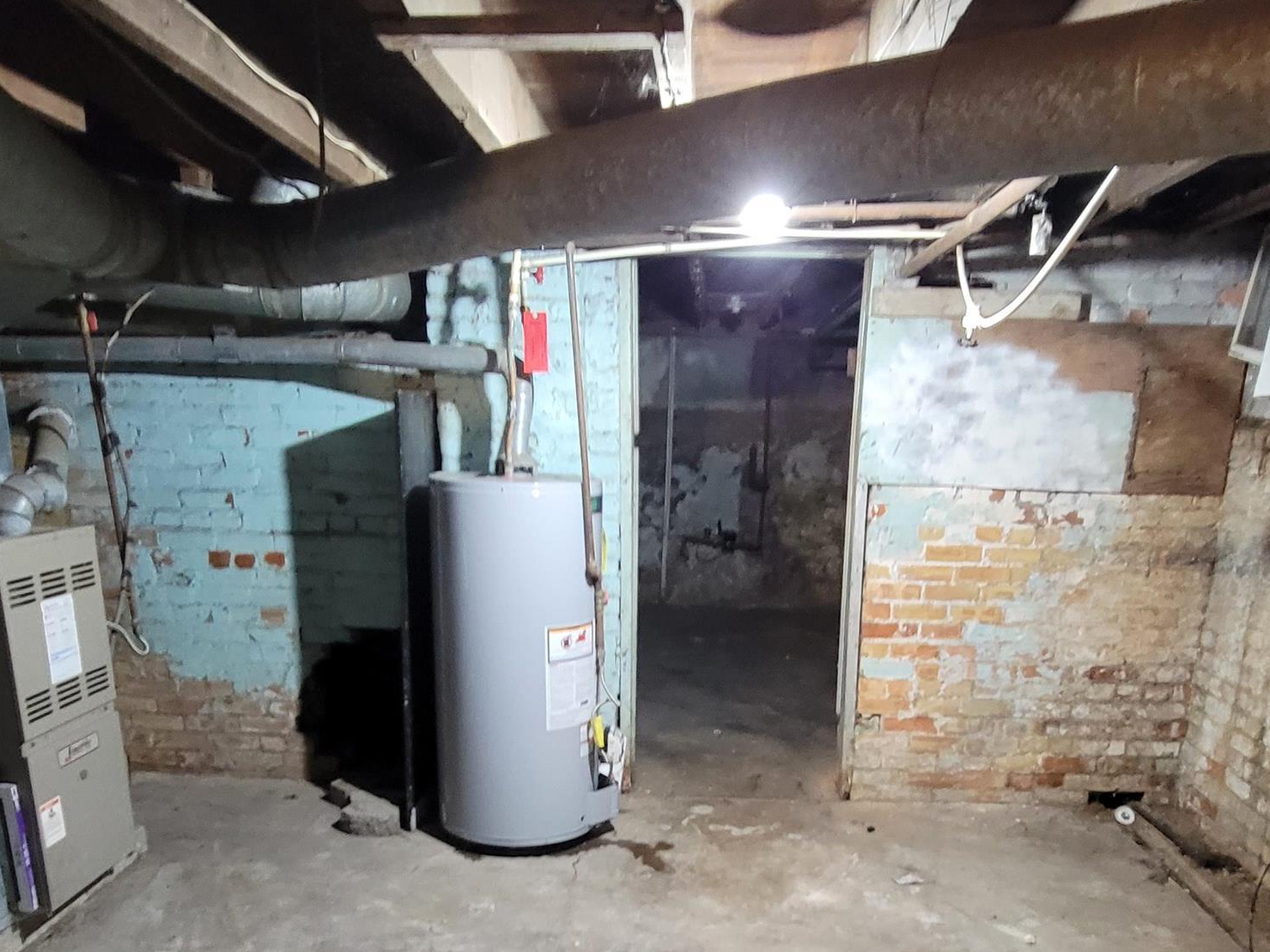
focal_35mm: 27
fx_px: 991
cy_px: 729
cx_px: 662
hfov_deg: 65.3
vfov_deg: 49.1
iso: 640
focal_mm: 2.2
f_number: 2.2
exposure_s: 1/24
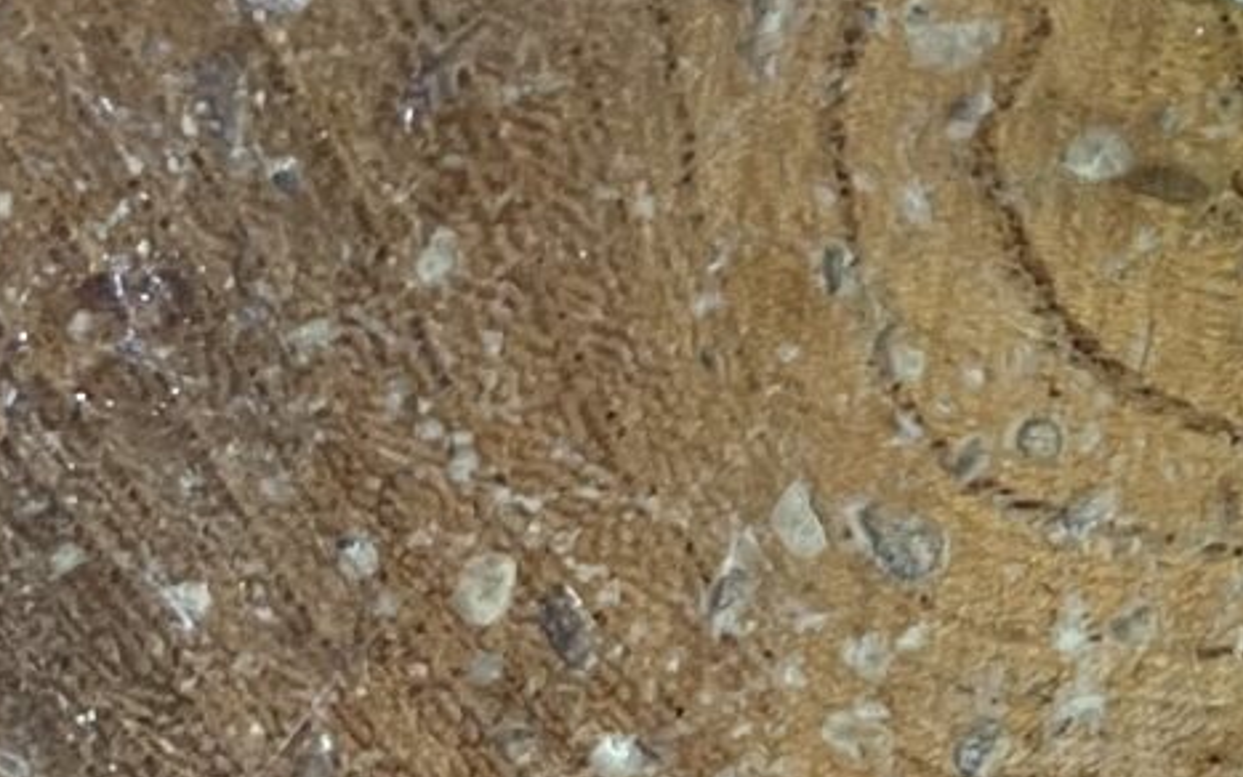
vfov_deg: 8.6
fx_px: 5116
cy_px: -160
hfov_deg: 13.0
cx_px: 1972
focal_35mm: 151
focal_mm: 4.2
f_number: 1.6
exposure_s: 1/60
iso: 125
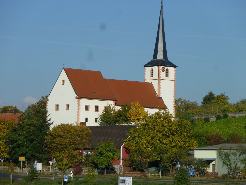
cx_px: 123
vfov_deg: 8.5
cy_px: 92
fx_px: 1244
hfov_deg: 11.3
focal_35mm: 175
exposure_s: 1/500
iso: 80
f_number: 5.8
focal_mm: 31.4
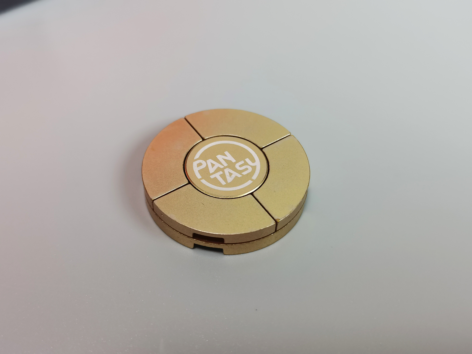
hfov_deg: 51.4
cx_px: 236
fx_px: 491
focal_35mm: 36
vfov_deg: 39.7
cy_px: 177
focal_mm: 5.58
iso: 160
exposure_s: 1/100
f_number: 1.8
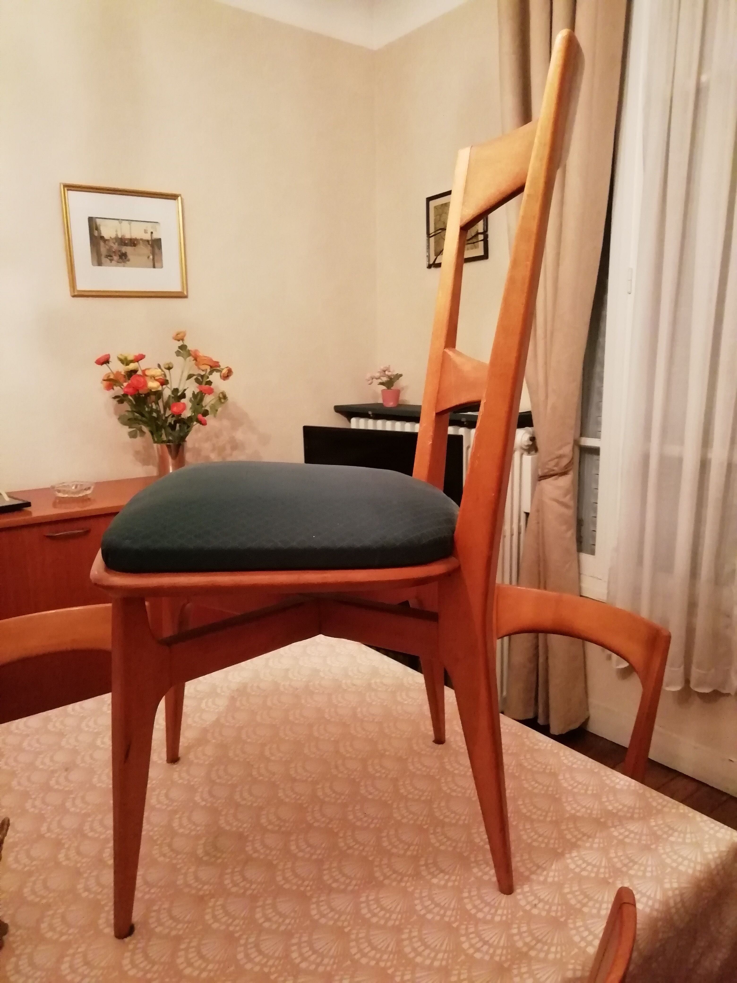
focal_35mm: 26
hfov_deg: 53.1
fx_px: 738
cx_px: 368
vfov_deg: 67.3
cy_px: 492
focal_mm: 3.21
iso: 640
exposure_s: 1/16.7
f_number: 2.2
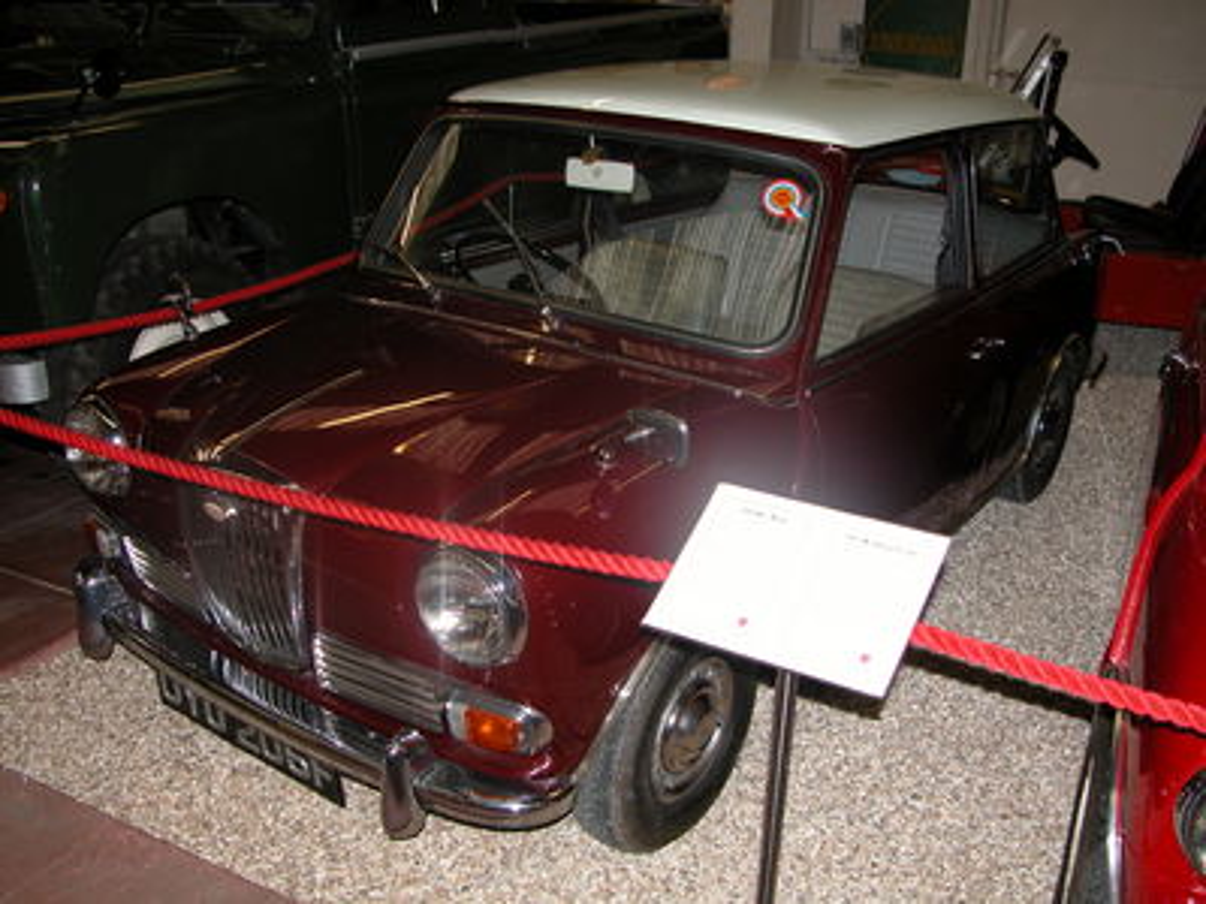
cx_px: 603
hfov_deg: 52.6
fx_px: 1219
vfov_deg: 40.7
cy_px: 452
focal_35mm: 35
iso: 100
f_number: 2.8
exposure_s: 1/60
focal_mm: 8.9
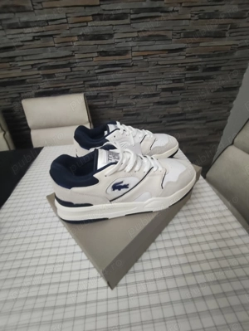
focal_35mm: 15
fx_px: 144
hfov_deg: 81.8
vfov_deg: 98.1
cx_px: 124
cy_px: 166
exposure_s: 1/33.3
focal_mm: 1.65
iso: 1000
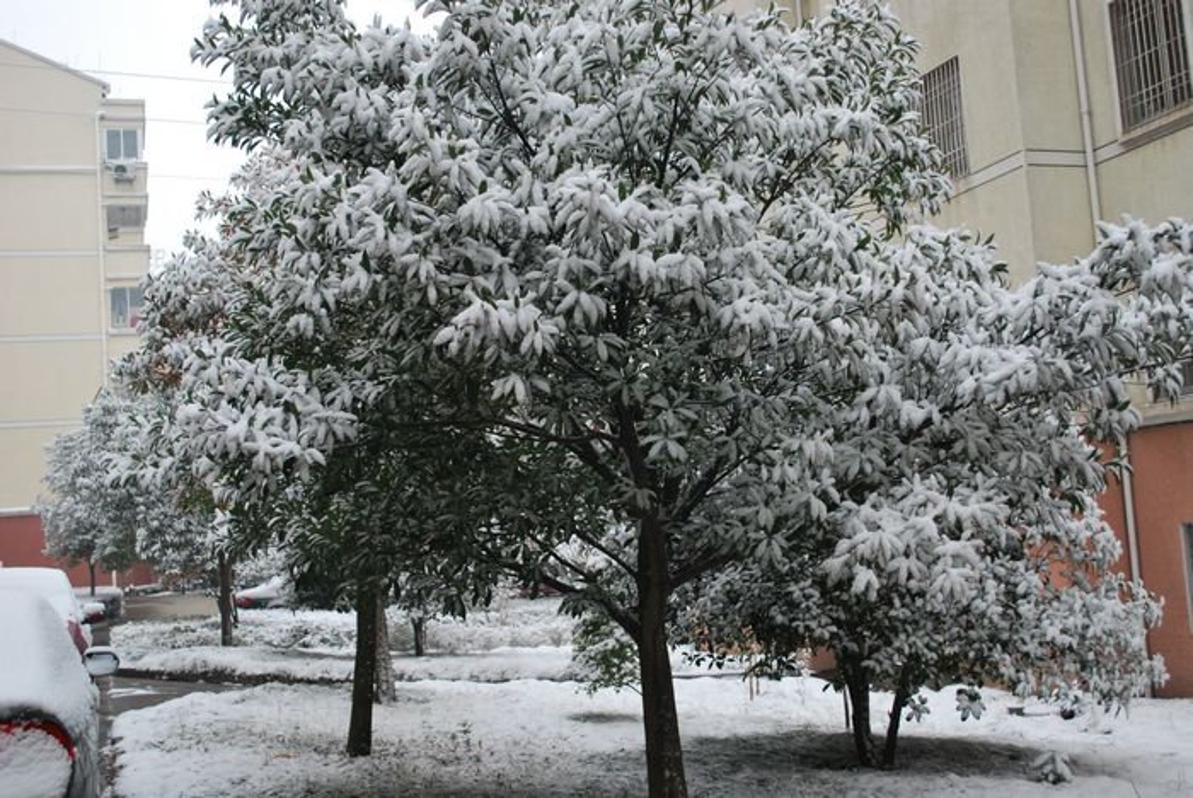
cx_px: 596
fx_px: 1492
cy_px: 399
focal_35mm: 45
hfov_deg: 43.6
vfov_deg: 29.9
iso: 900
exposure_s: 1/30
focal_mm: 30
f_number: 4.8
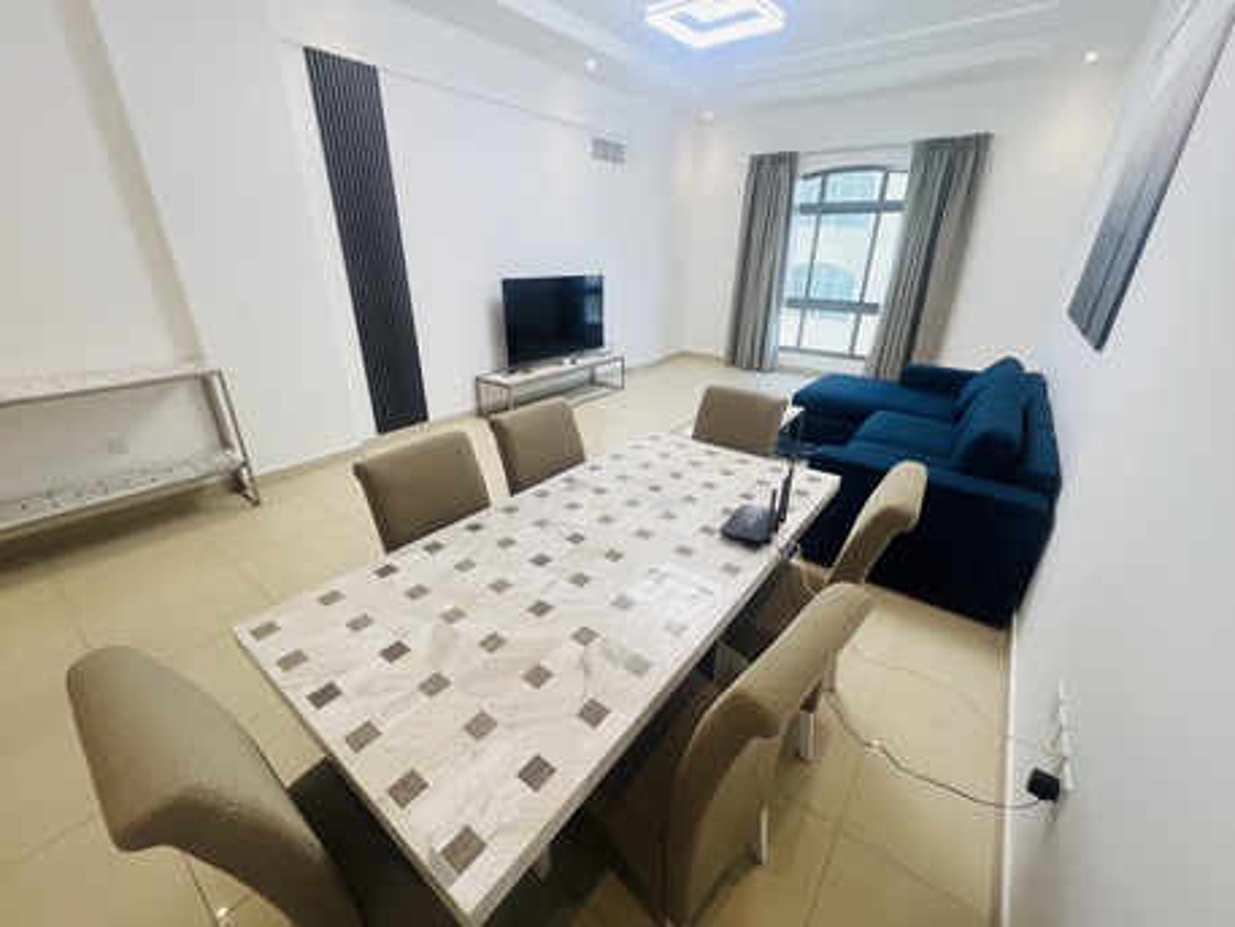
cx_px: 618
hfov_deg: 106.2
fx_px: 464
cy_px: 464
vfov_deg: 89.9
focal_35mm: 13
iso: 80
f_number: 1.8
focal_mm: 1.57
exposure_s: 1/100
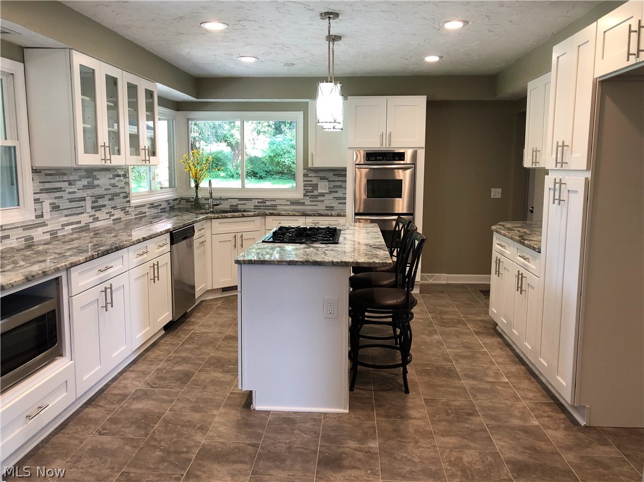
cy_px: 241
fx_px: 521
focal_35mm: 28
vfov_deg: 49.7
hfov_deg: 63.5
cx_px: 322
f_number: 1.8
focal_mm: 3.99
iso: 32
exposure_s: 1/30
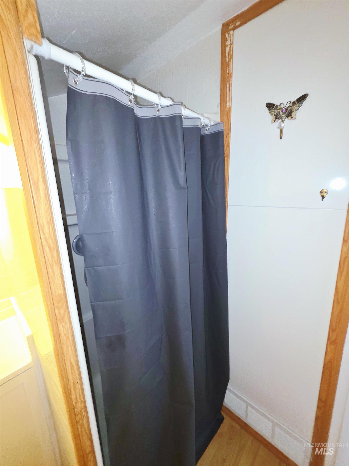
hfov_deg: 89.9
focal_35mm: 13
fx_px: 175
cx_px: 174
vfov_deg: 106.2
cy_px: 233
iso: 1000
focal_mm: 2.2
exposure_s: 1/12.2
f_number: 1.9
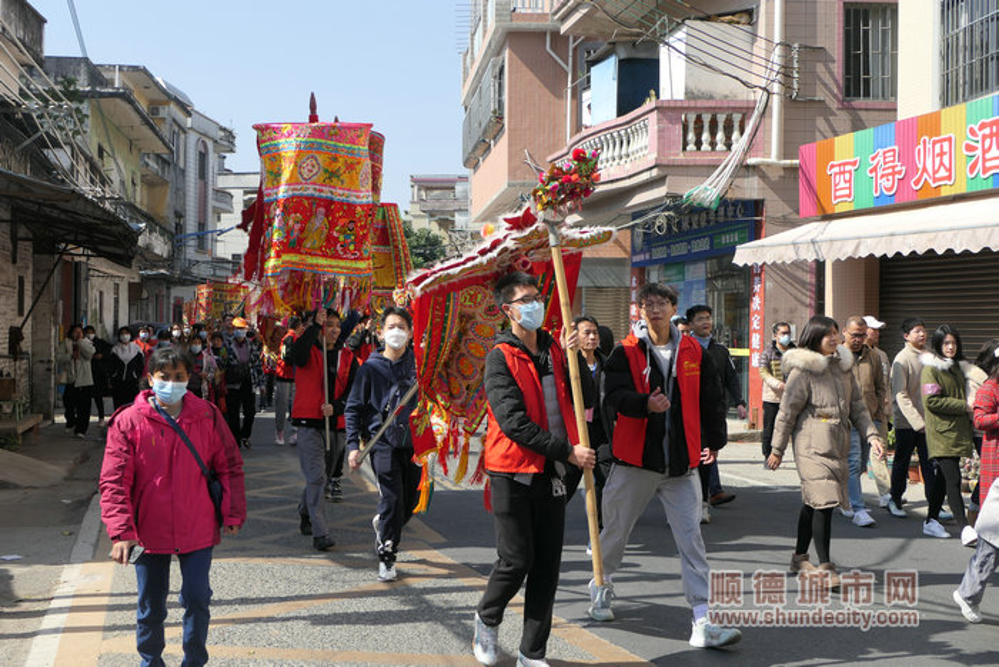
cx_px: 500
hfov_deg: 42.7
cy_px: 334
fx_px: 1277
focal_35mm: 46
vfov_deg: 29.3
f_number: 4
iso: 125
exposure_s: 1/640
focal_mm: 16.9
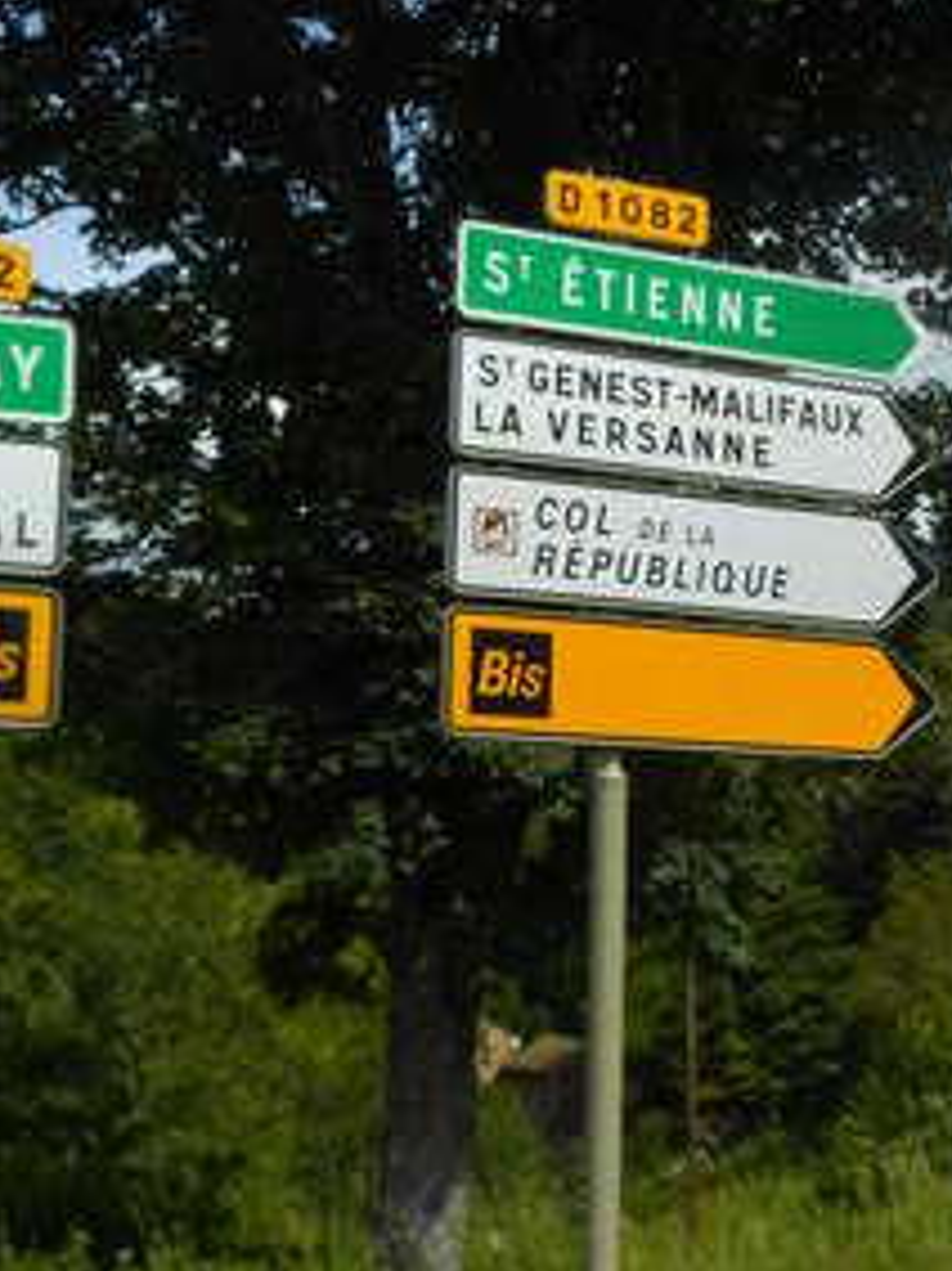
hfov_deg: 27.3
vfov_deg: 36.2
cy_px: 615
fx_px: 1945
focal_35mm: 53
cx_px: 647
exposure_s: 1/1000
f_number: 3.7
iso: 80
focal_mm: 4.5
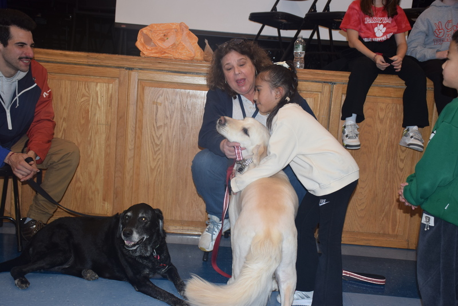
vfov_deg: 28.1
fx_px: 611
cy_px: 153
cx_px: 229
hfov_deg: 41.1
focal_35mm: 48
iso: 400
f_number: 4
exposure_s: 1/60
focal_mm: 32
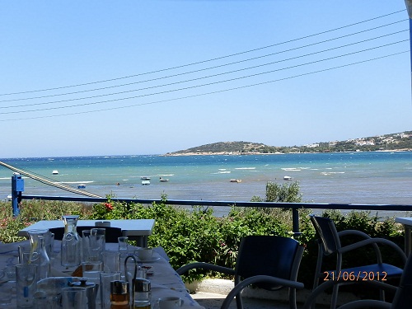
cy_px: 154
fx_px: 809
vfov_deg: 21.6
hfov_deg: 28.6
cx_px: 206
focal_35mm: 68
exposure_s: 1/80
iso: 64
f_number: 11.4
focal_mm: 12.25
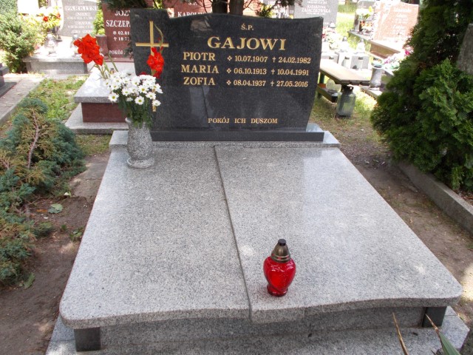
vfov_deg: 41.8
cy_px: 178
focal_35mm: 34
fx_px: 465
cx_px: 236
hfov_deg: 54.0
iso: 80
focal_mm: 6
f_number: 3.6
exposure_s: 1/125
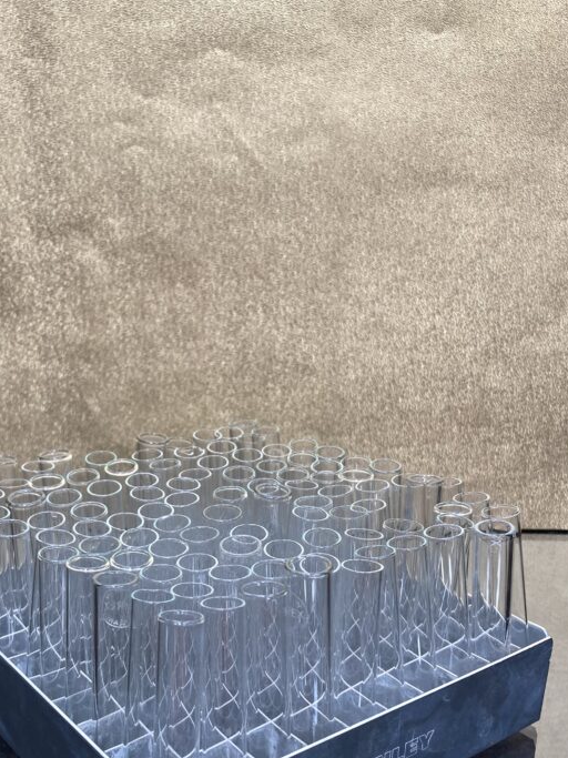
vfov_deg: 43.9
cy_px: 527
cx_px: 211
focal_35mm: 42
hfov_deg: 34.2
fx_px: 919
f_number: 1.8
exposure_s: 1/100
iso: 25
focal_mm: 3.99
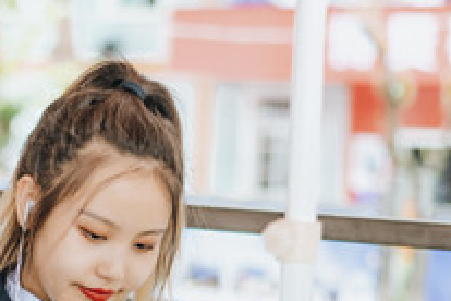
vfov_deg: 9.3
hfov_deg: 14.1
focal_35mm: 145
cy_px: 362
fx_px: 1816
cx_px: 120
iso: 500
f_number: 1.8
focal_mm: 50
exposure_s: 1/125
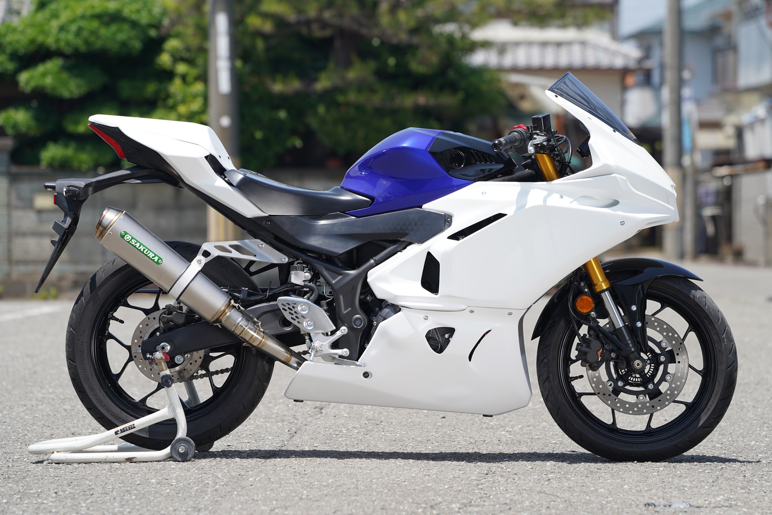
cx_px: 386
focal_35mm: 200
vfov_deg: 6.9
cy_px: 258
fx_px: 4289
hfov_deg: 10.3
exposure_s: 1/320
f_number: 6.3
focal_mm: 200
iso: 100
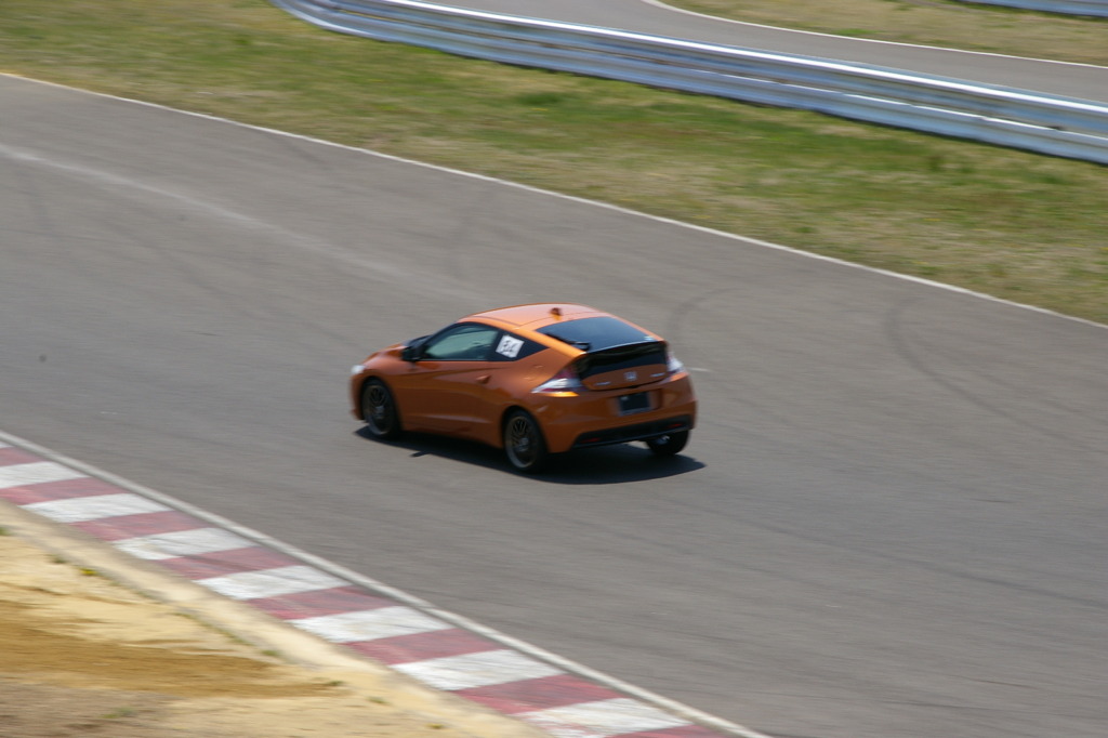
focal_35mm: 195
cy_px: 369
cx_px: 554
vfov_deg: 7.0
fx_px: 5999
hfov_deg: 10.6
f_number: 16
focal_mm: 130
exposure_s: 1/125
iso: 200
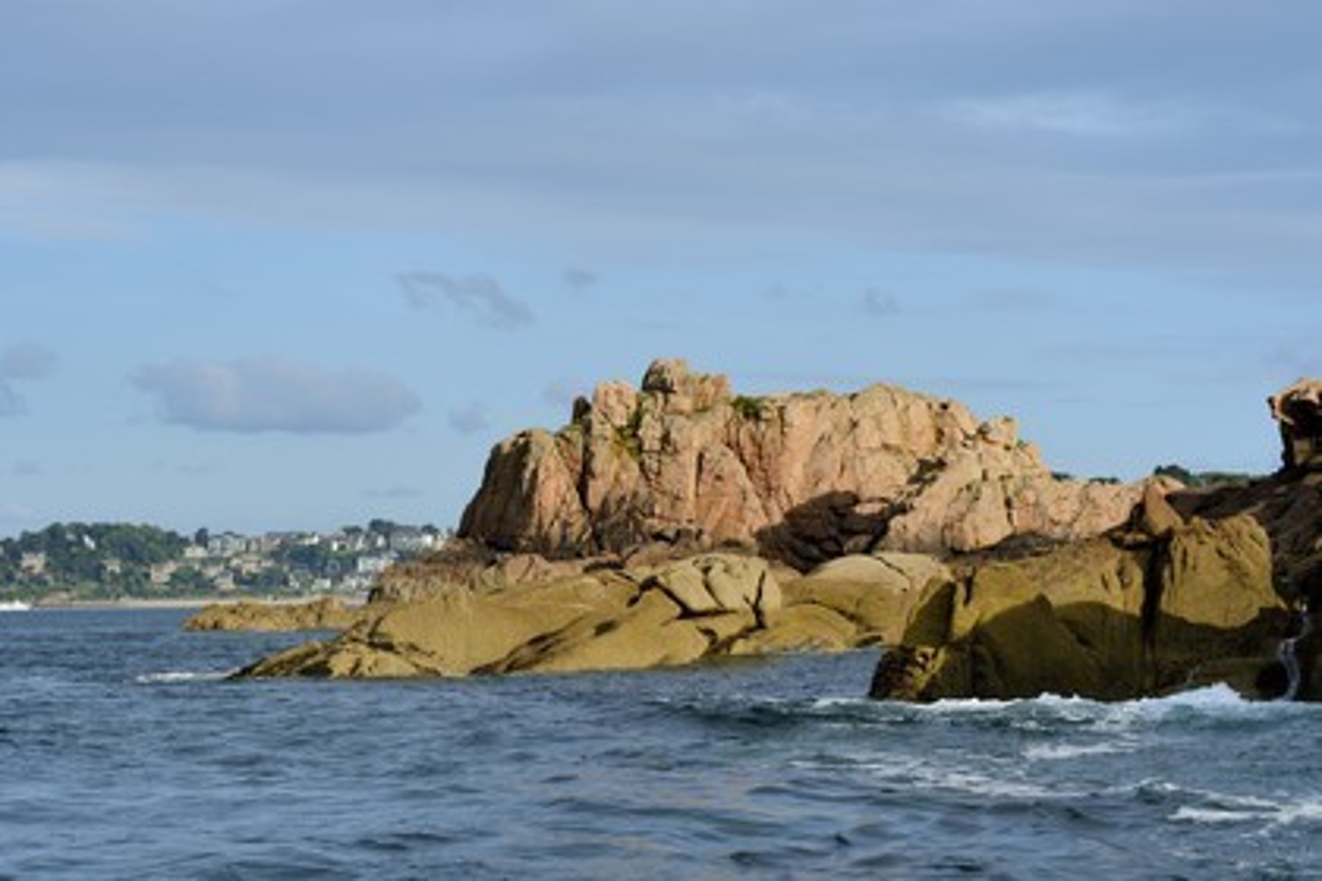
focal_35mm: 95
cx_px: 661
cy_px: 440
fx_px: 3488
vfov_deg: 14.4
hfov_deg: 21.5
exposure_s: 1/1000
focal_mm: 95
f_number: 10
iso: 400
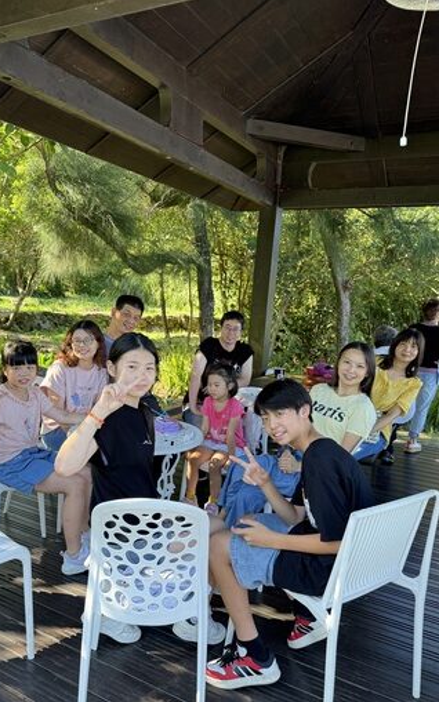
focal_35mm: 27
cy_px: 371
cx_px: 191
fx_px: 517
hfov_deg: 45.9
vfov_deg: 68.3
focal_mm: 6.76
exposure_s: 1/243
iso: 100
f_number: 1.78
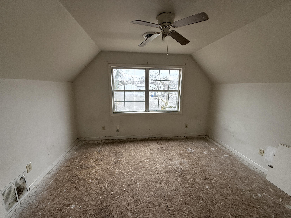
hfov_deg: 102.1
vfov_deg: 85.7
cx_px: 146
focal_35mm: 14
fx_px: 118
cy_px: 109
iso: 100
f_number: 2.2
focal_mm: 2.22
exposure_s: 1/99
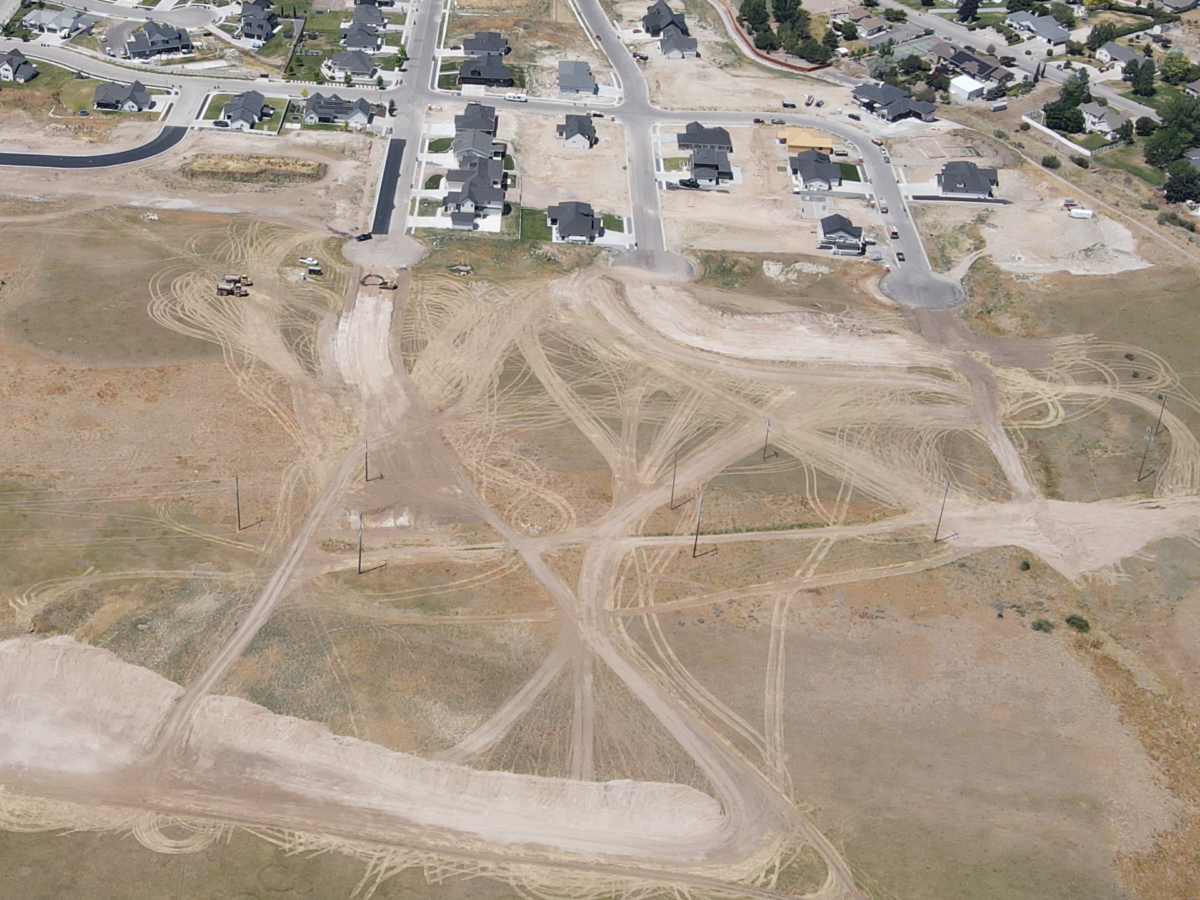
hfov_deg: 37.5
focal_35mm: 50
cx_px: 352
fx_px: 1733
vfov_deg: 29.1
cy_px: 431
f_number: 2.8
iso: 100
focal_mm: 4.5
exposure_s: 1/800
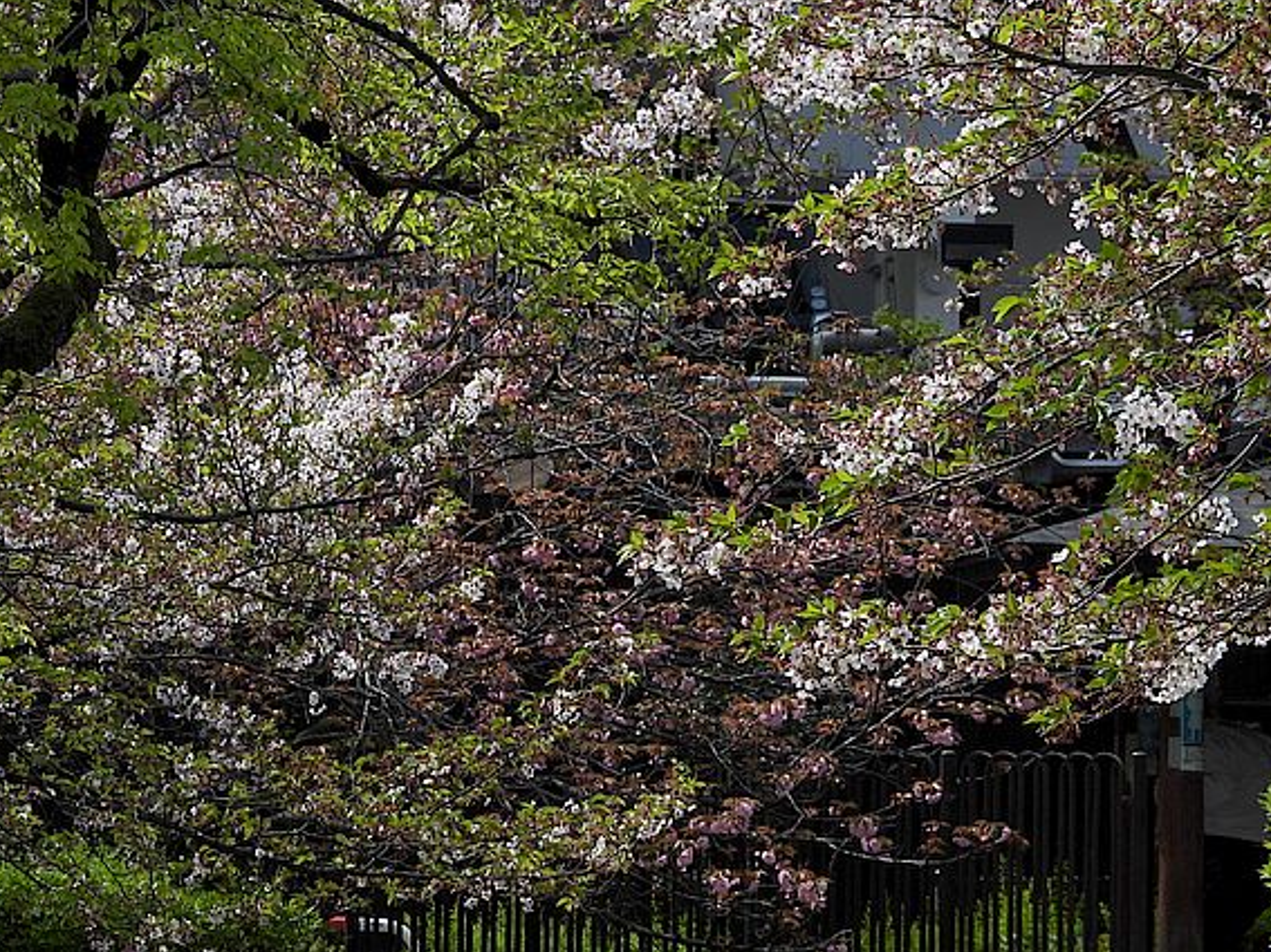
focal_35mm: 367
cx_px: 542
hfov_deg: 5.4
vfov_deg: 4.0
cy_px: 459
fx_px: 13472
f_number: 4.5
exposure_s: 1/800
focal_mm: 46.4
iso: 100
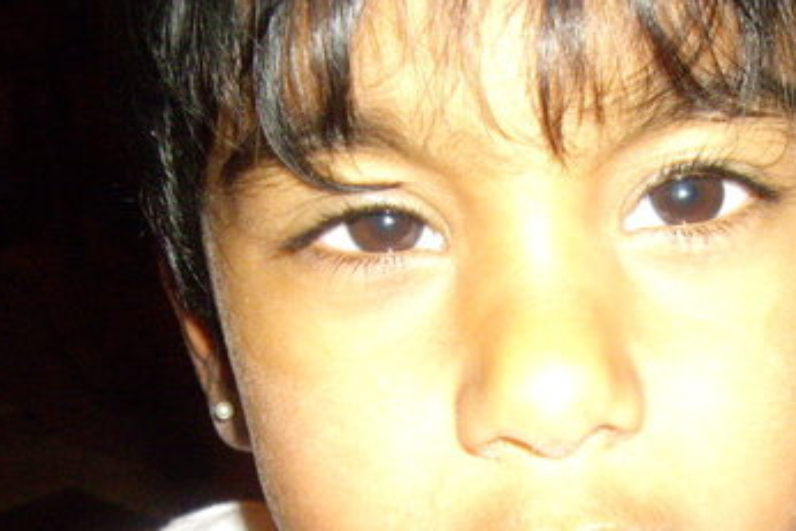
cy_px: 494
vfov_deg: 18.3
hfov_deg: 27.4
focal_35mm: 73
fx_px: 1615
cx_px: 561
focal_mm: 6.2
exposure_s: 1/40
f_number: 2.7
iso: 400
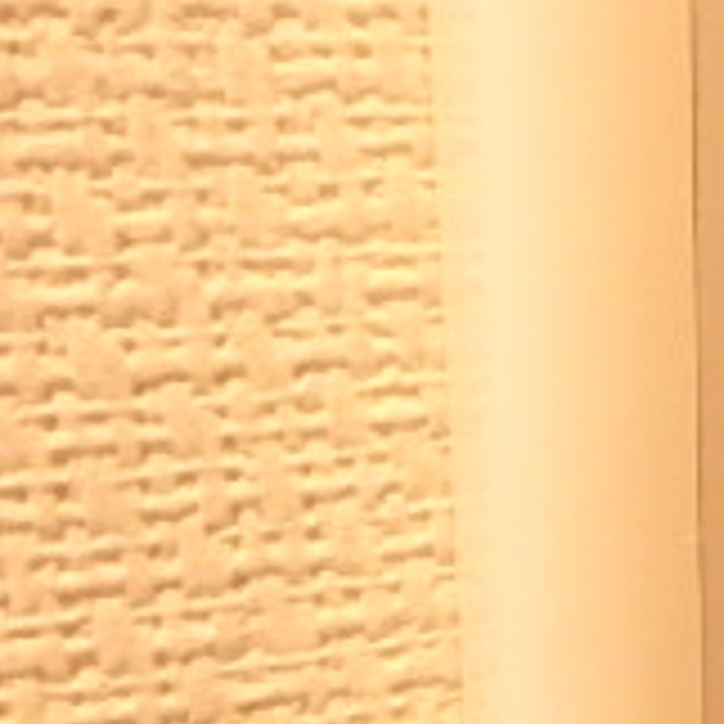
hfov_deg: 19.7
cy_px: 450
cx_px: 1138
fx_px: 1751
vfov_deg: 23.3
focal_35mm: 74
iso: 800
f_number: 3.5
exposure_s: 1/60
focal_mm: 3.7
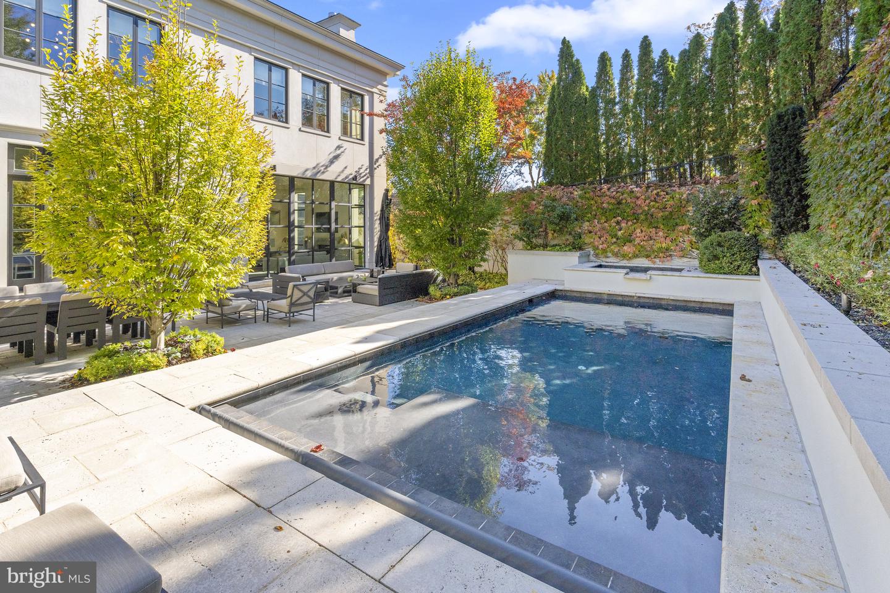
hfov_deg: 96.7
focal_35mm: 16
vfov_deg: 73.7
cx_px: 445
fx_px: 396
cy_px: 296
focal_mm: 16
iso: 500
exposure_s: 1/1250
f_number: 8
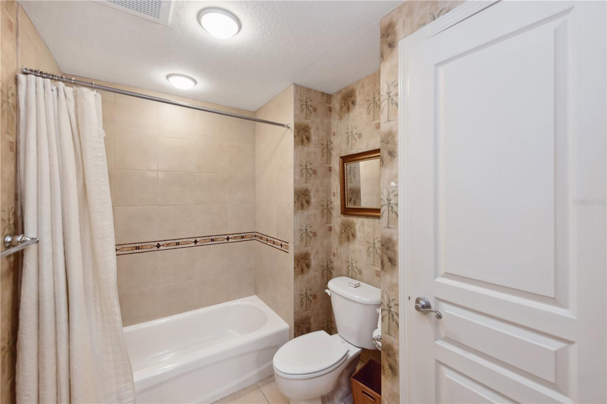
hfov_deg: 104.3
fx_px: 236
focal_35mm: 14
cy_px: 202
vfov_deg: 81.2
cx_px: 304
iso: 100
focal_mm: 14
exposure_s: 3
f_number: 8
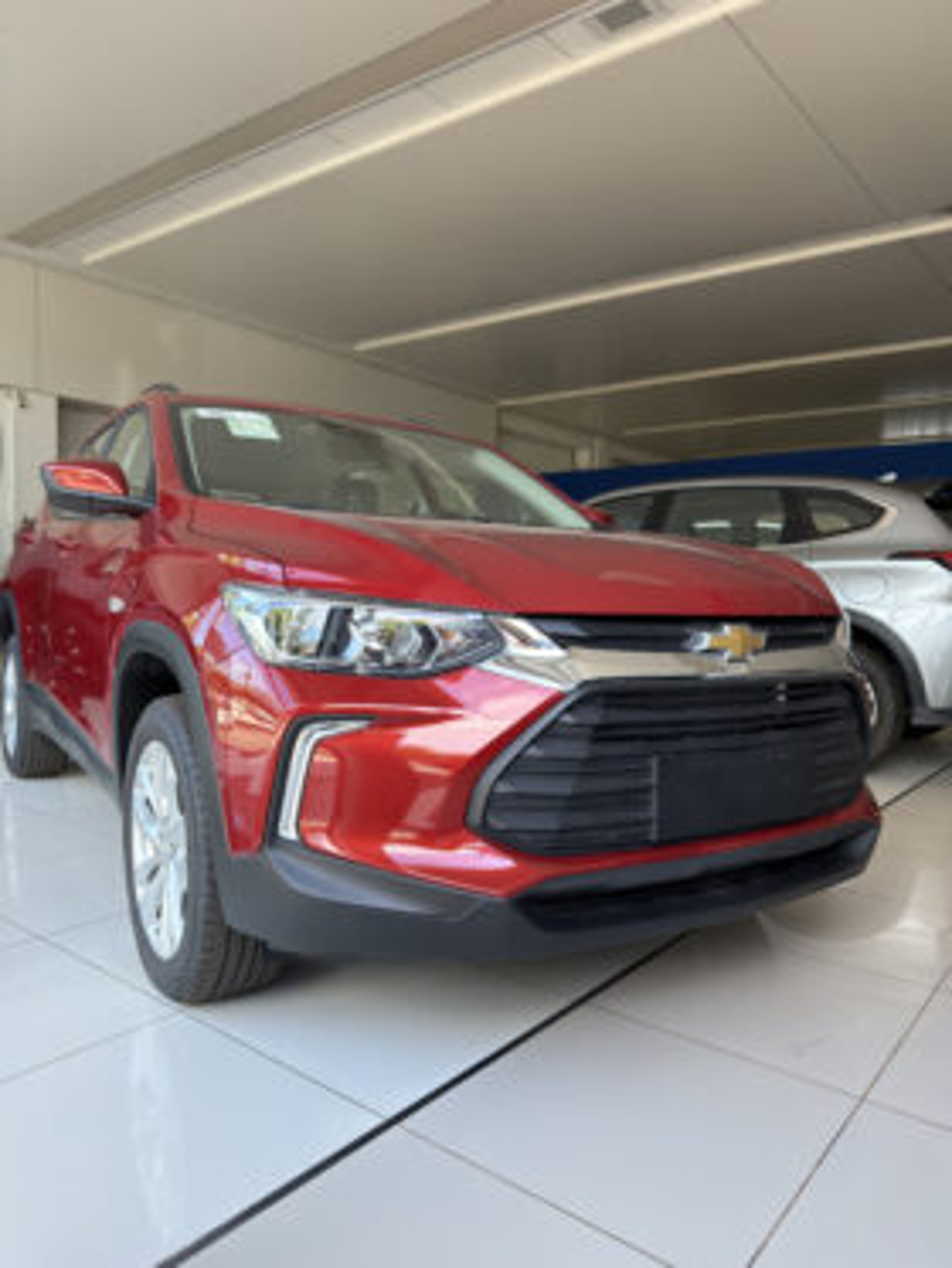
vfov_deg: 71.6
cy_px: 634
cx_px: 476
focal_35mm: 24
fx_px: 880
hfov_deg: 56.8
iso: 200
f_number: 1.78
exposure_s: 1/219
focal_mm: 6.76
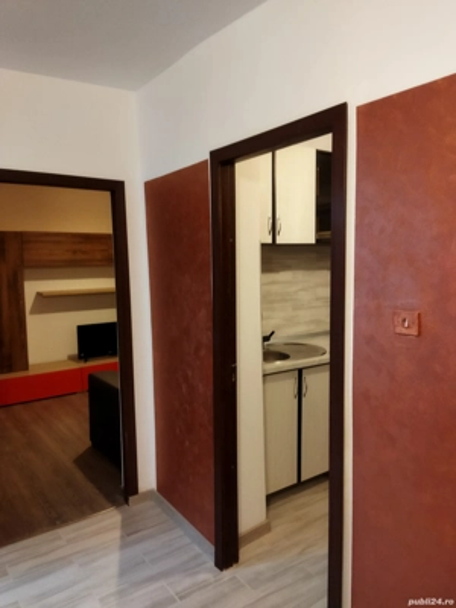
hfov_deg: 51.4
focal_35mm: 27
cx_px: 228
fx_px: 474
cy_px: 304
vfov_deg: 65.3
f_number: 1.79
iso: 397
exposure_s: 1/25
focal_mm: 4.71
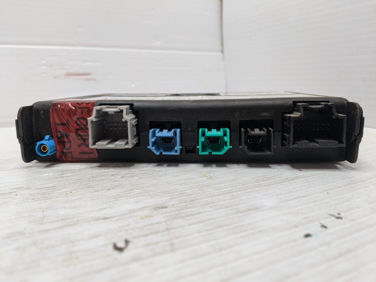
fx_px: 293
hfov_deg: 65.3
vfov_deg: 51.4
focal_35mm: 27
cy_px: 141
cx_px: 188
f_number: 1.8
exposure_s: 1/125
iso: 156
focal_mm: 4.44
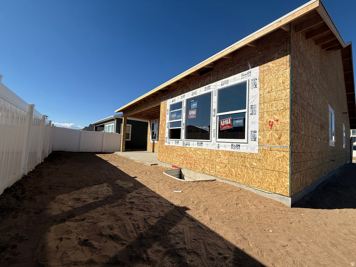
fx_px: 144
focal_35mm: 14
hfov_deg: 102.1
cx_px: 178
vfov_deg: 85.7
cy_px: 134
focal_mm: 2.22
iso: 50
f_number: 2.2
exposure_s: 1/5155
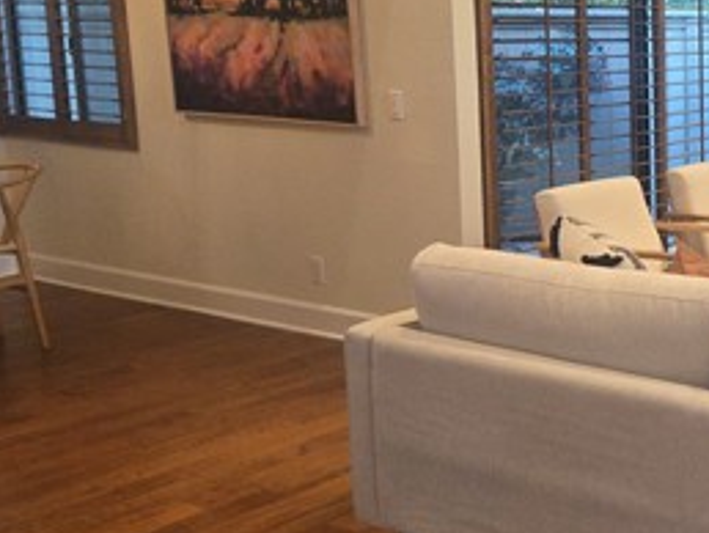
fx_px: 1169
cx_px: 833
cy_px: 192
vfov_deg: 25.6
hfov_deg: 29.4
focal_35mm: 57
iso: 100
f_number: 1.8
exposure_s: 1/30
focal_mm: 5.4
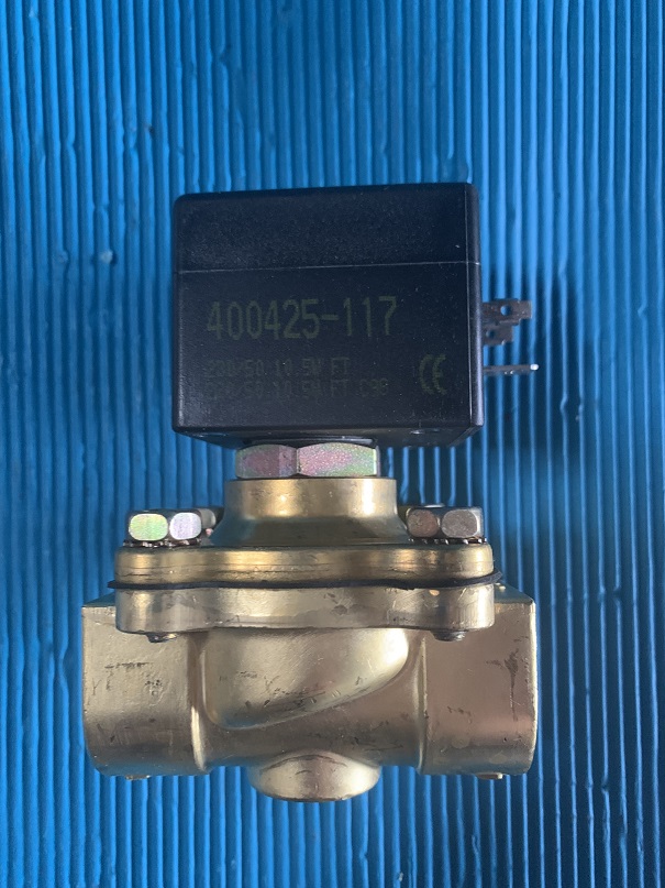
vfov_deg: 67.3
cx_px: 332
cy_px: 444
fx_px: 666
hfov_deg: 53.1
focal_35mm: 26
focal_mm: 4.25
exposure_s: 1/34
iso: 400
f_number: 1.8
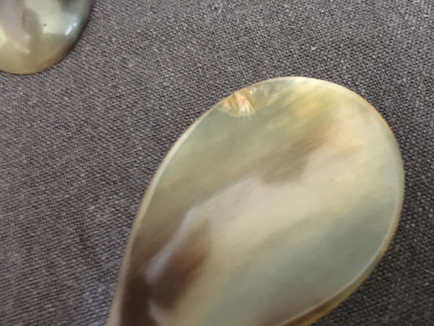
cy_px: 163
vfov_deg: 48.2
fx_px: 364
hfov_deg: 61.7
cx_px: 217
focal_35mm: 29
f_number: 2.2
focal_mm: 4.15
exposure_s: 1/17
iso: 400
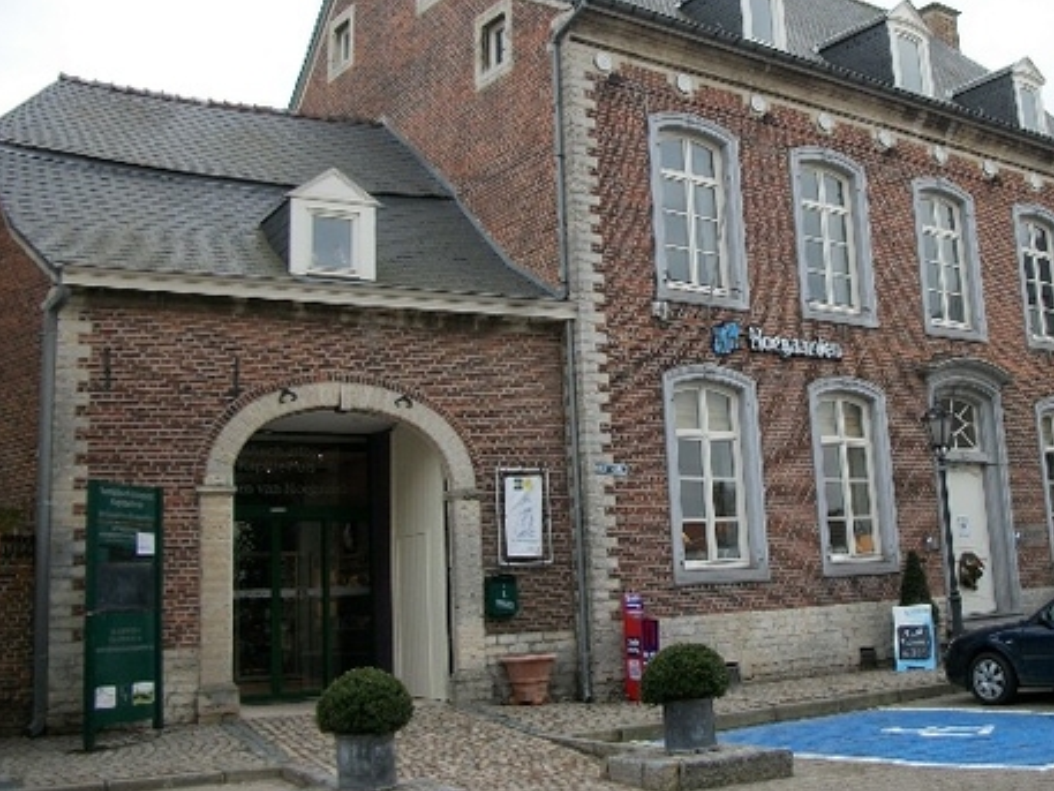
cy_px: 291
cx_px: 678
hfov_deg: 44.3
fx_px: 1279
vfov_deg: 34.2
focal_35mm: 42
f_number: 2.9
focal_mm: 5.7
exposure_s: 1/250
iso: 80
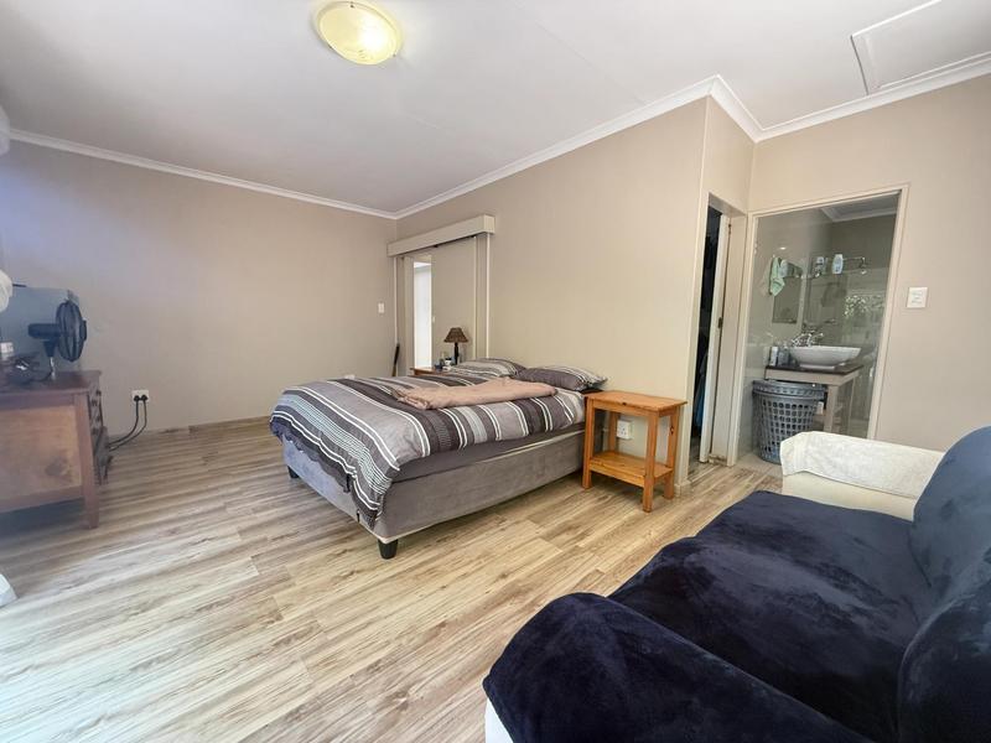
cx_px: 496
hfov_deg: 102.1
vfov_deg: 85.7
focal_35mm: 14
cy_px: 372
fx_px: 401
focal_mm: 2.22
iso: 320
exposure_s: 1/70
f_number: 2.2
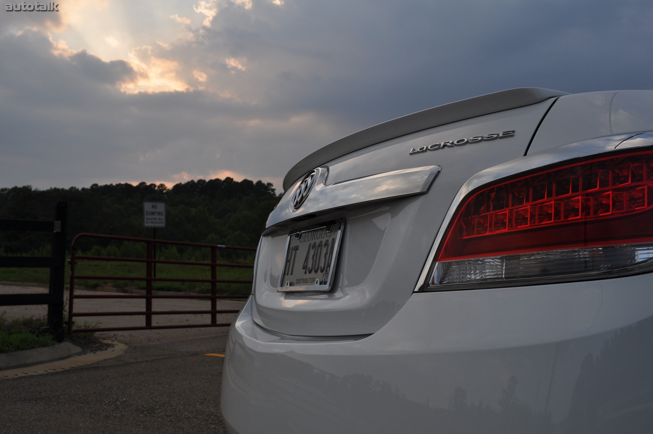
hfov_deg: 53.2
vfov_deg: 36.8
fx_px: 652
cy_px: 217
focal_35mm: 36
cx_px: 326
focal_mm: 24
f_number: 8
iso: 200
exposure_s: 1/250
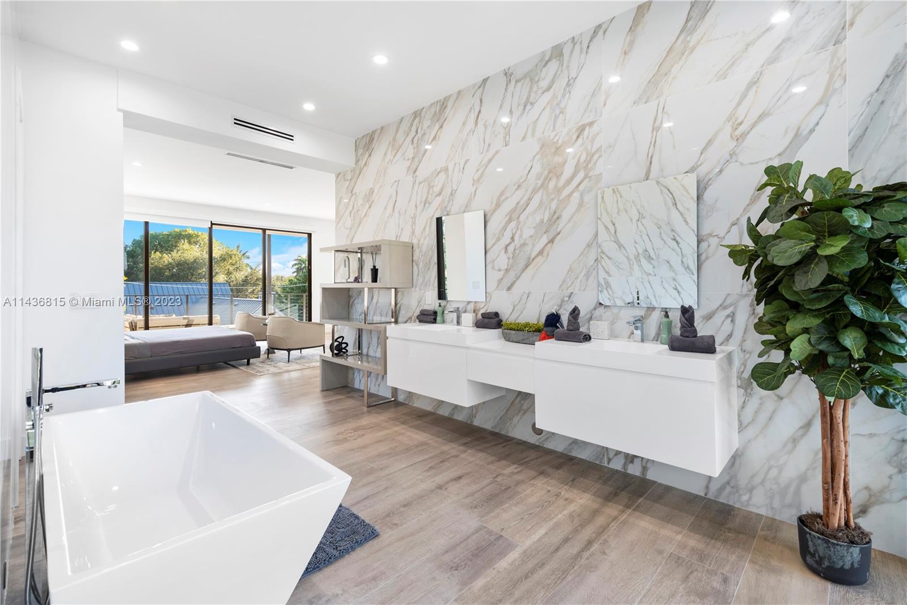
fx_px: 403
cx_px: 454
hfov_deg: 96.7
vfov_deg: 73.8
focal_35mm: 16
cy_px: 302
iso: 320
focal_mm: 16
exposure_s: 1/30
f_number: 8
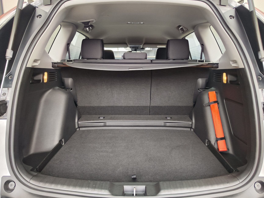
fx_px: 183
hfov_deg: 71.6
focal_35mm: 24
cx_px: 135
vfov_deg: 56.8
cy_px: 101
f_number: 1.69
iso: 339
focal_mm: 7.01
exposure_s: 1/63.3
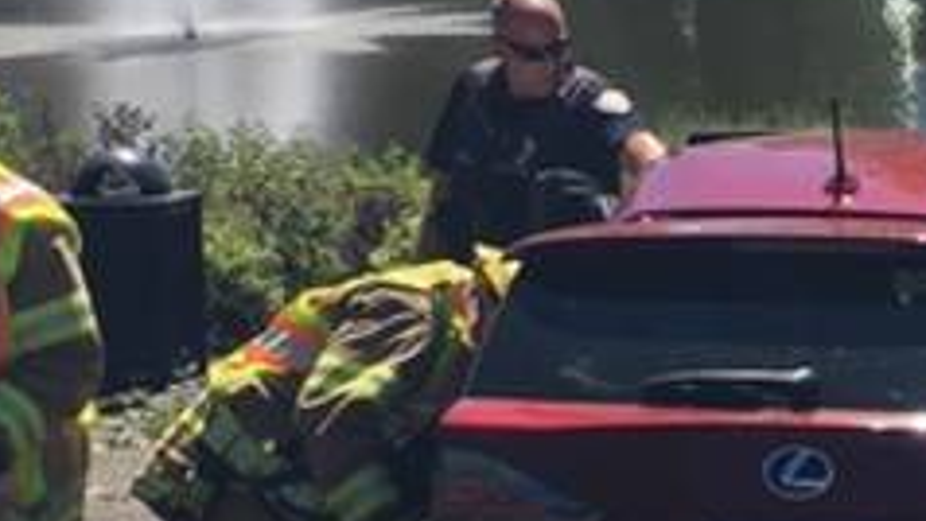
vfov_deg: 11.4
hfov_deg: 19.6
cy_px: 486
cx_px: 918
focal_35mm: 106
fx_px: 2603
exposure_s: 1/1570
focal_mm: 4.15
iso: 25
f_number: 2.2
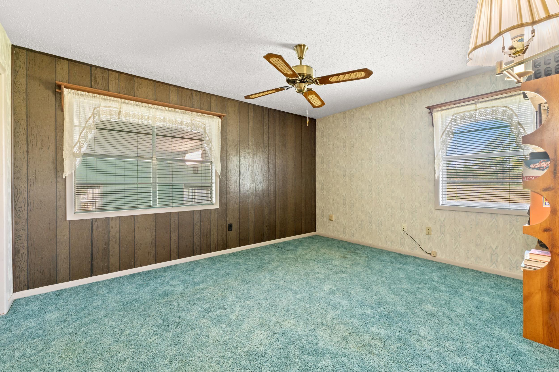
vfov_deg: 77.3
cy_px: 186
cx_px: 280
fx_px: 233
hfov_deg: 100.4
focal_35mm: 15
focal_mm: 10
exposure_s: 4
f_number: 9
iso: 200
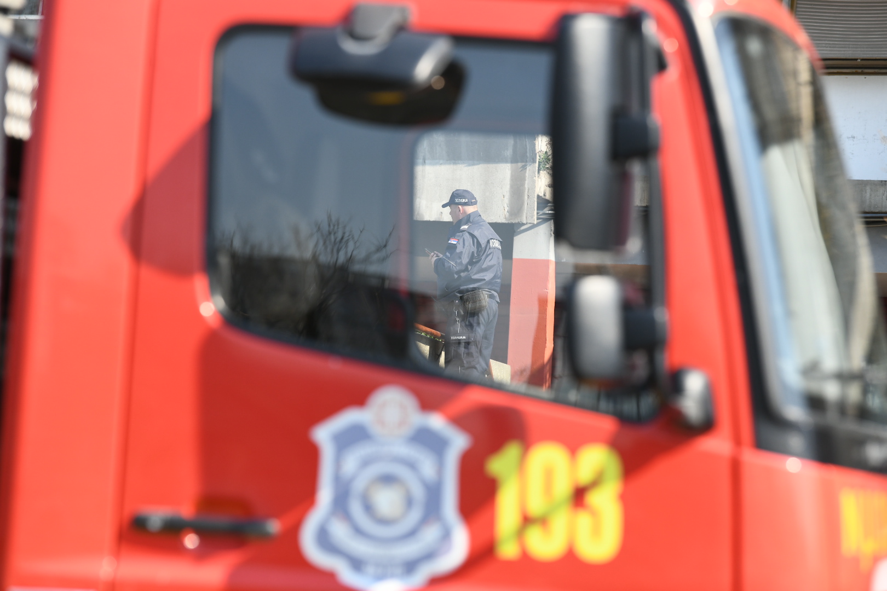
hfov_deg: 12.8
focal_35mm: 160
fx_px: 3942
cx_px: 444
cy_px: 296
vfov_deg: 8.6
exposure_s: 1/2000
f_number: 4.5
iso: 640
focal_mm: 160
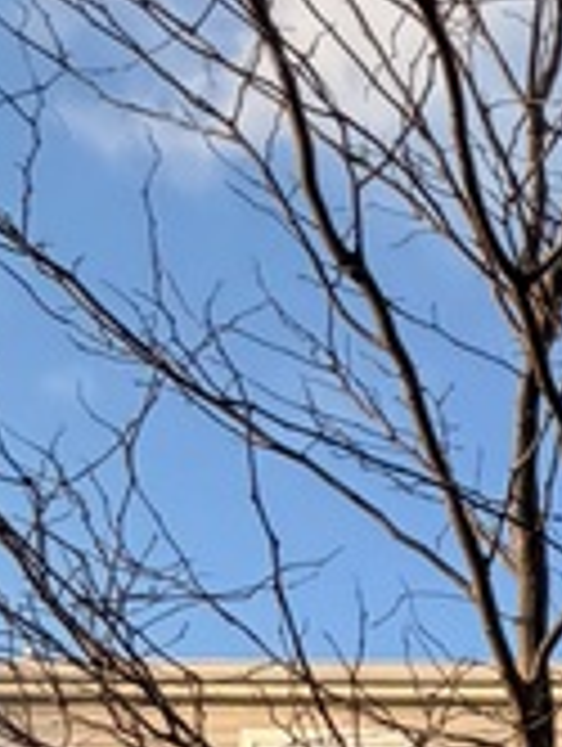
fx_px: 1965
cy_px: 1314
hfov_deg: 11.1
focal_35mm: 91
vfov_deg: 17.7
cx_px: 1646
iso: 64
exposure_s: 1/472
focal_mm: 2.22
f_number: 2.2
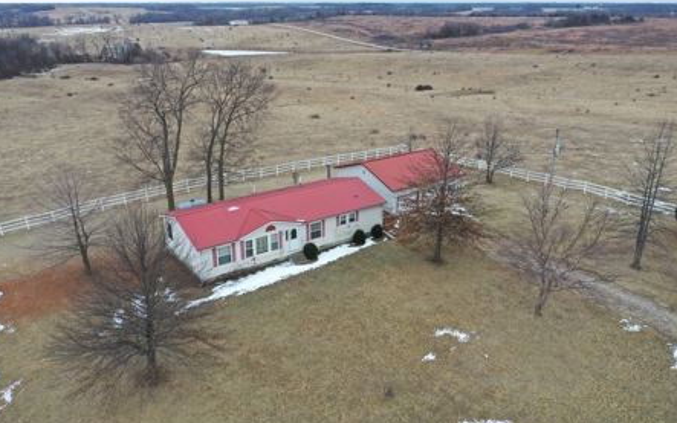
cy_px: 206
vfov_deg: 43.2
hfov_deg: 64.6
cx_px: 338
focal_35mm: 29
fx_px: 535
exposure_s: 1/160
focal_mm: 10.26
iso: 100
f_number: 4.5
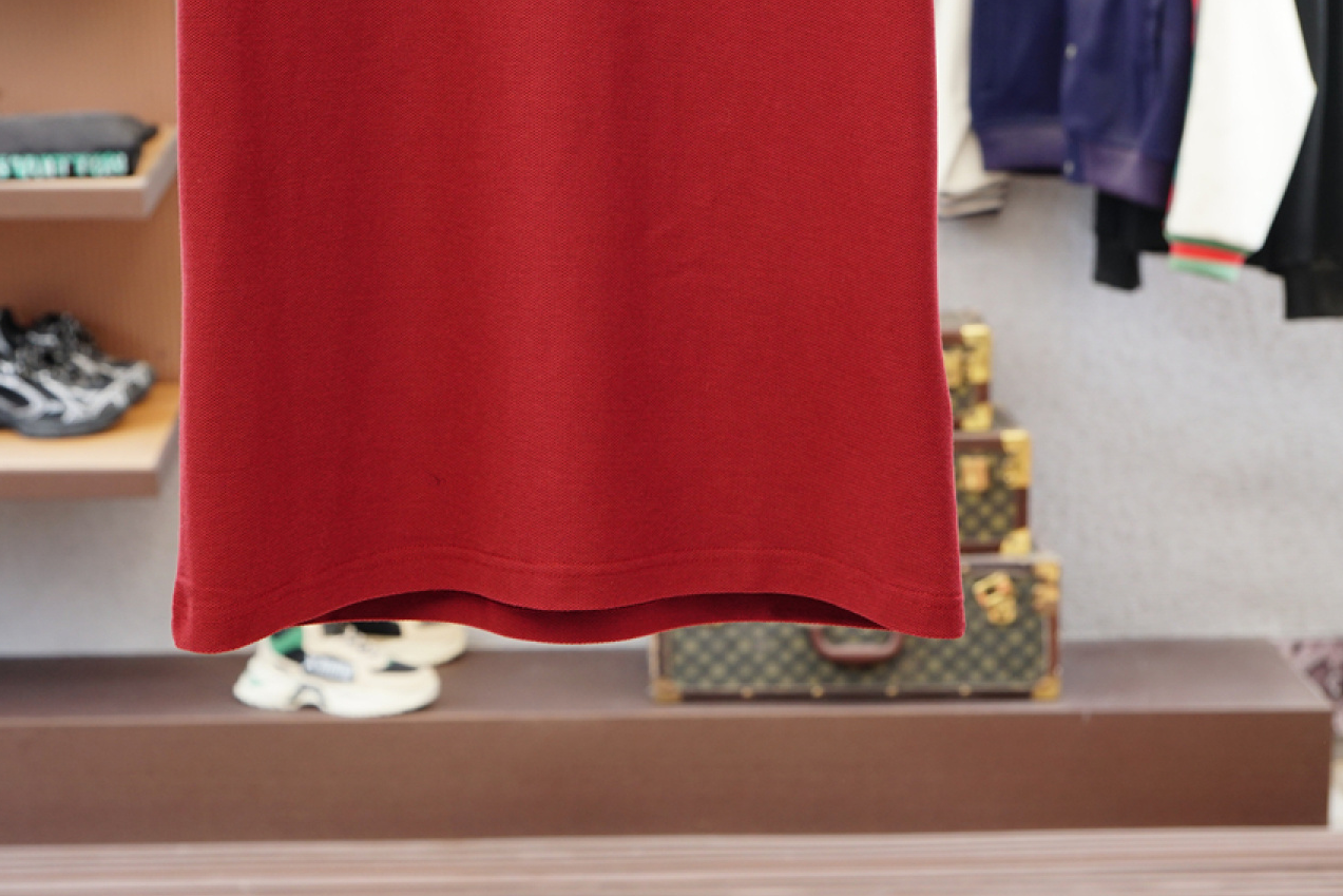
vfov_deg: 19.3
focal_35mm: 71
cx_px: 570
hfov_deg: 28.6
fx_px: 2635
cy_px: 480
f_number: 4
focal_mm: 37
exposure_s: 1/250
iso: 400
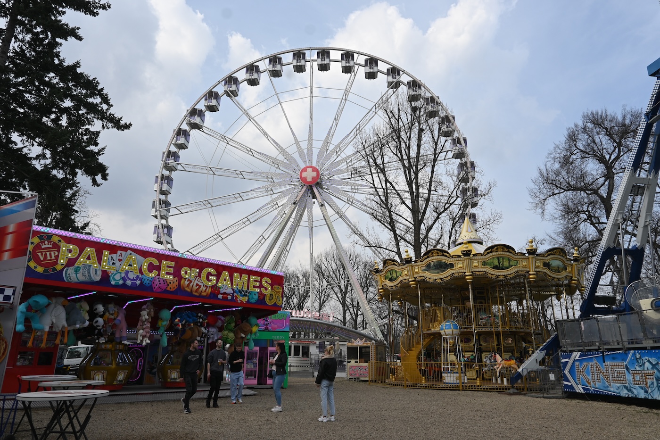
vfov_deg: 53.1
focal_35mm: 24
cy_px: 220
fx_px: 440
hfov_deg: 73.8
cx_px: 330
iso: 100
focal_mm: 16
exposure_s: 1/400
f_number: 7.1
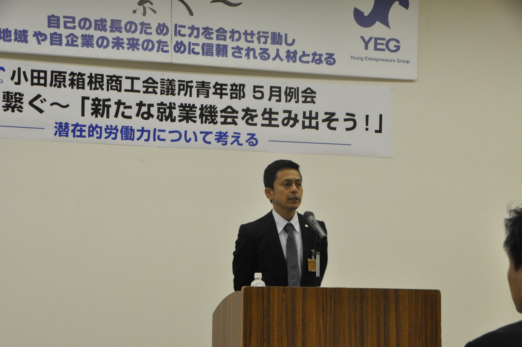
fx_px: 1412
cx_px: 261
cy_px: 174
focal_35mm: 98
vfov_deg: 14.0
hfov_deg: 20.9
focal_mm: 65
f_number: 13
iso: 2000
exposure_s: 1/50
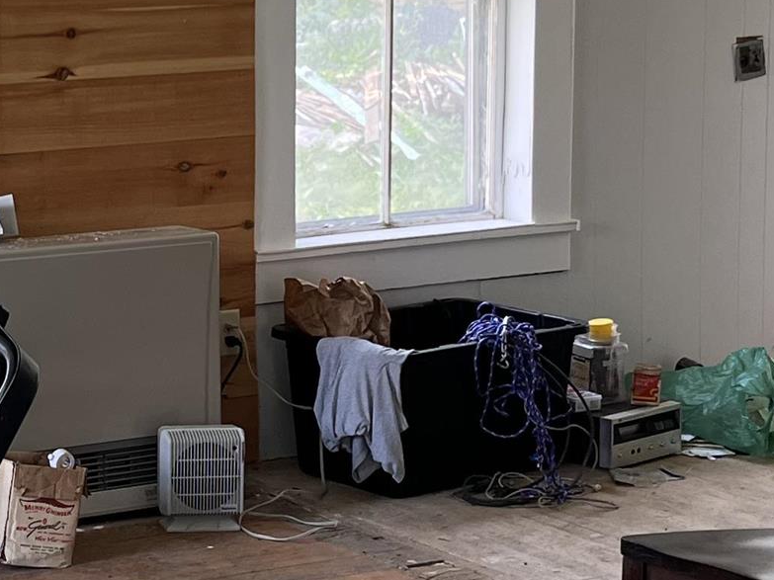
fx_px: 2280
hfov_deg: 18.8
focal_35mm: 102
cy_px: 192
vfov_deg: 14.5
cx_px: 5
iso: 80
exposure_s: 1/121
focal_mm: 5.1
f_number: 1.6
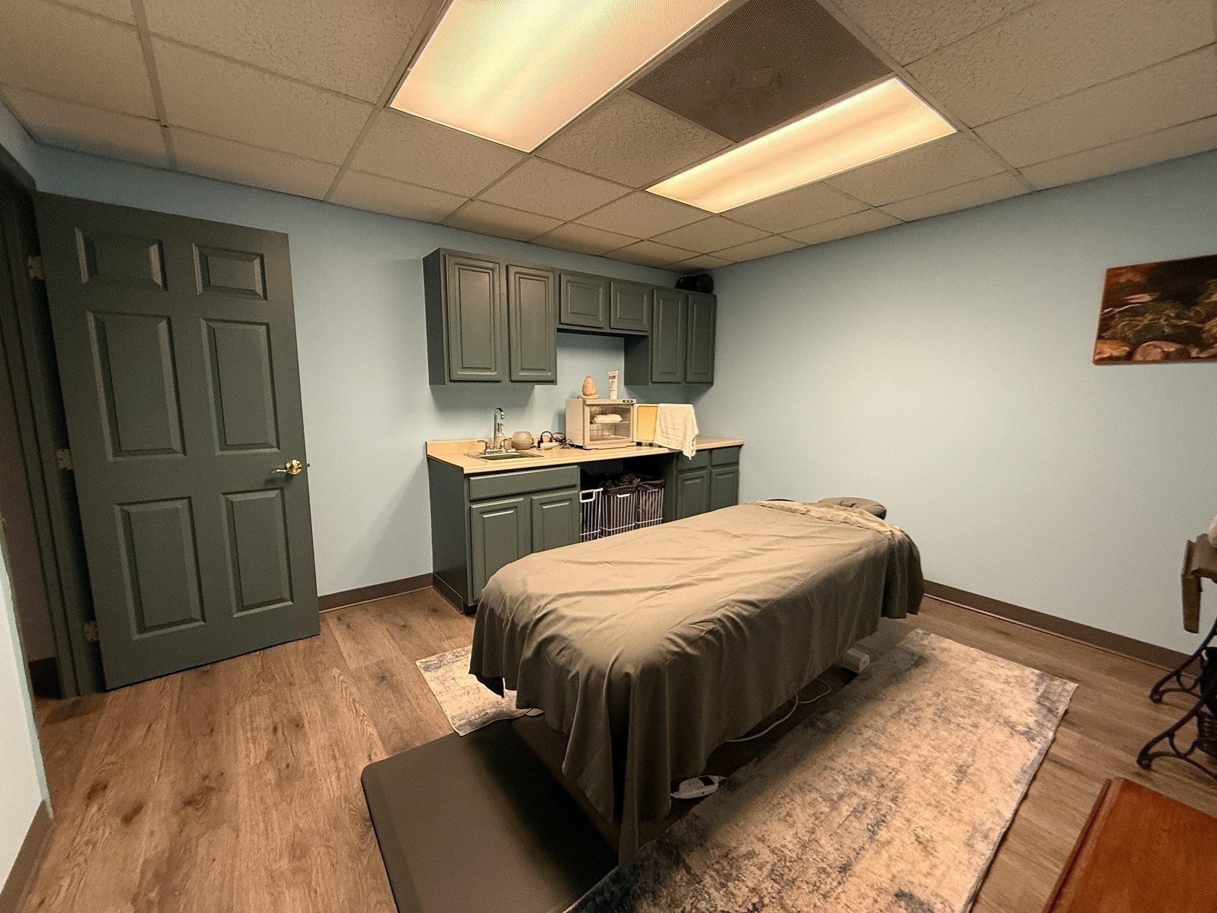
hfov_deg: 102.1
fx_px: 492
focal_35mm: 14
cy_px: 456
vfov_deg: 85.7
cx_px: 608
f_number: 2.2
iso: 320
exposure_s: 1/60
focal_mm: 2.22
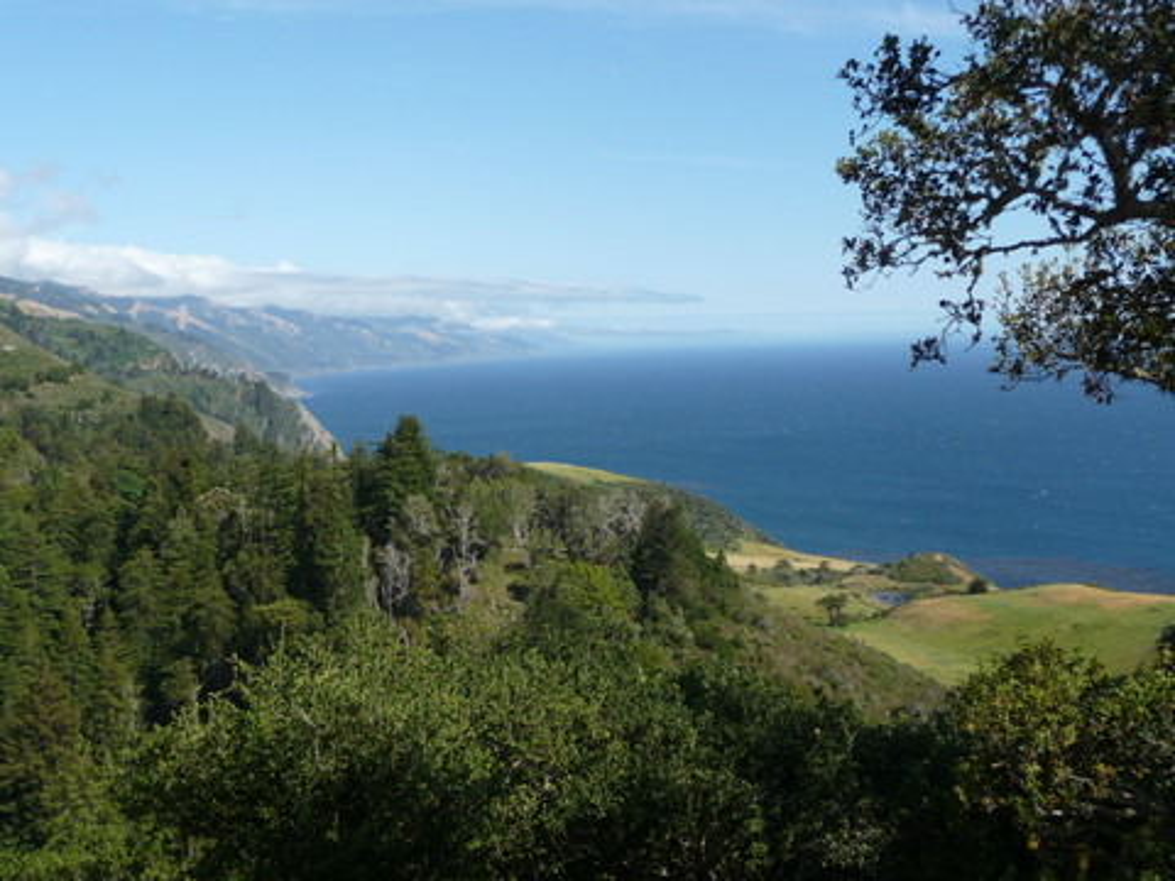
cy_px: 440
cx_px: 588
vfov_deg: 30.3
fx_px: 1629
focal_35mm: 48
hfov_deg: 39.7
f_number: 4.2
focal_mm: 8
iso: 100
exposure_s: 1/640
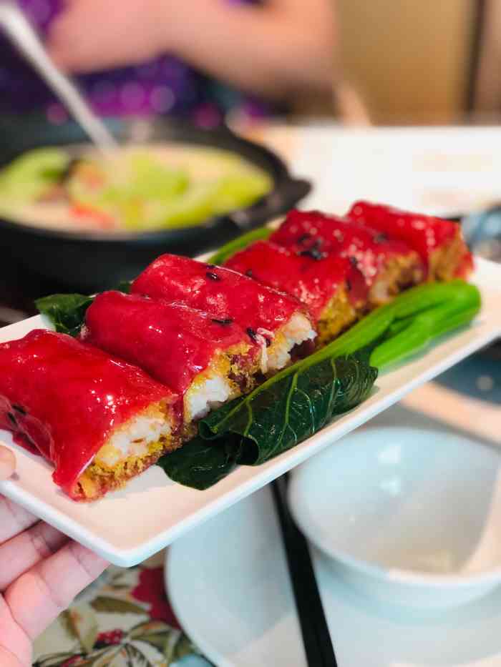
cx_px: 250
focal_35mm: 57
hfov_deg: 25.7
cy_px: 334
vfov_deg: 33.8
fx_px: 1100
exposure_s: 1/34
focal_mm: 6.6
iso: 125
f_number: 2.8
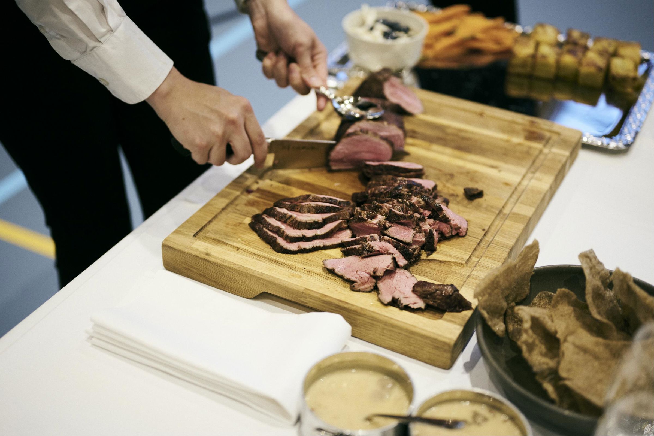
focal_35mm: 50
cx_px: 327
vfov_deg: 27.0
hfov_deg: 39.6
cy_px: 218
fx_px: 908
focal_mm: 50
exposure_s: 1/160
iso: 800
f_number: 1.8
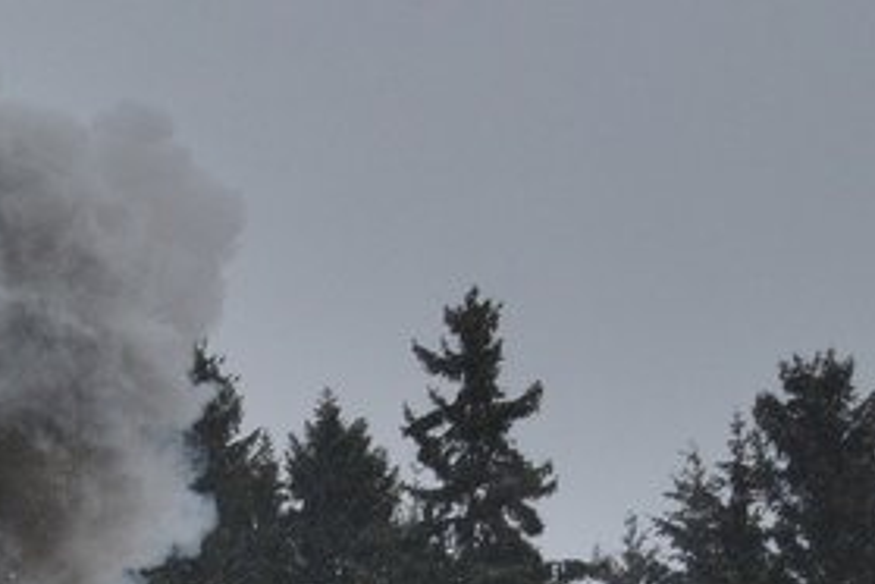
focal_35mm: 168
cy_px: 1152
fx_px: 4083
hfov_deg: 11.4
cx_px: -706
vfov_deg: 7.8
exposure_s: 1/640
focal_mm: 26
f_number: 4
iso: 250
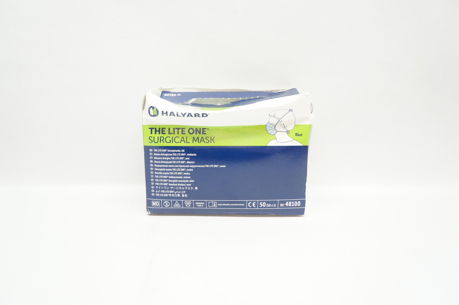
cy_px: 152
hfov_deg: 67.4
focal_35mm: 27
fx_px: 344
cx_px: 230
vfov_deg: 47.8
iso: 800
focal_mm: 18
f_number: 6.3
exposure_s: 1/60
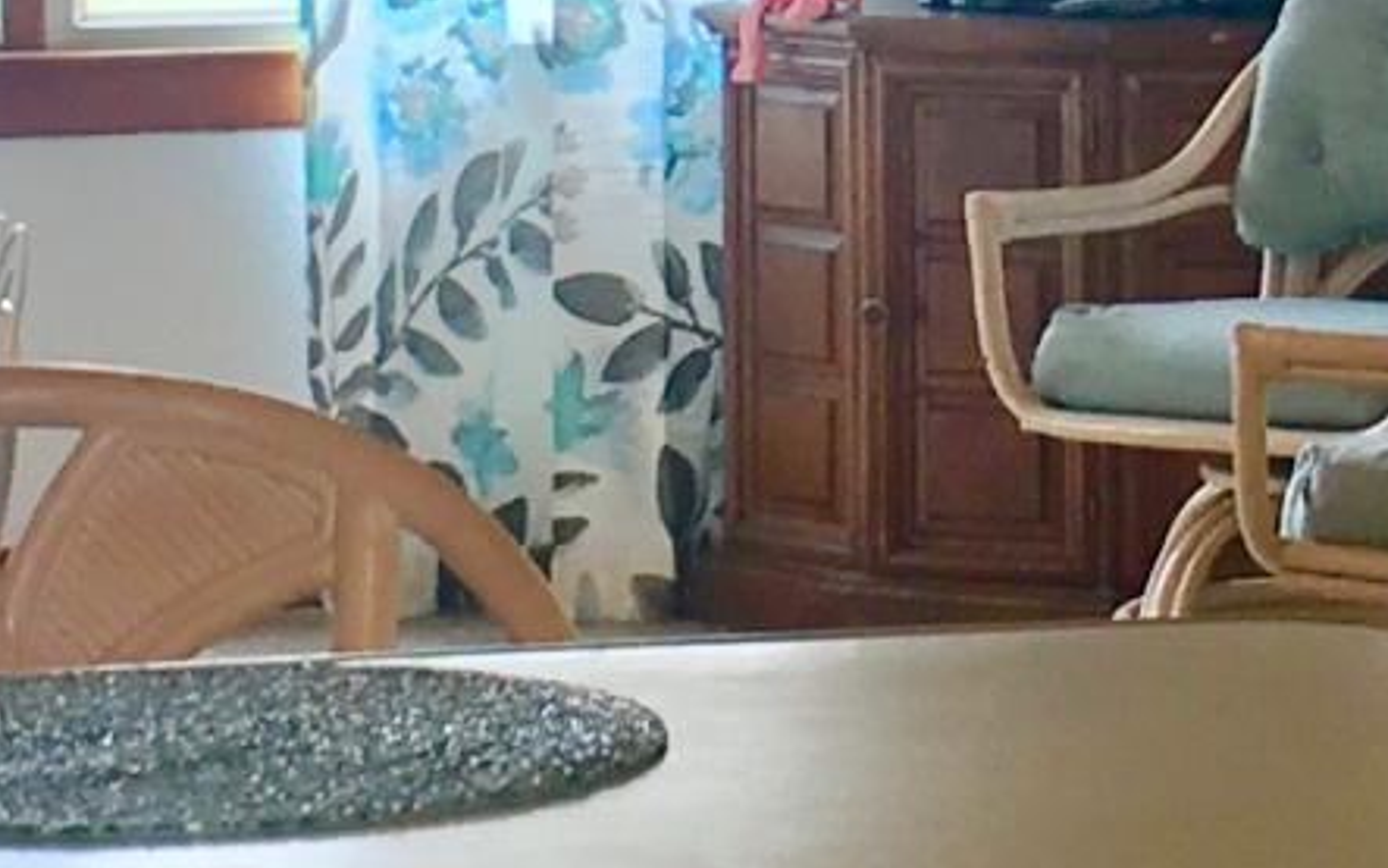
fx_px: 7869
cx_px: 1404
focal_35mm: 208
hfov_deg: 10.0
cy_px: -567
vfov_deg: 6.2
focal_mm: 4.15
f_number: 2.2
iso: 25
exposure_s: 1/30
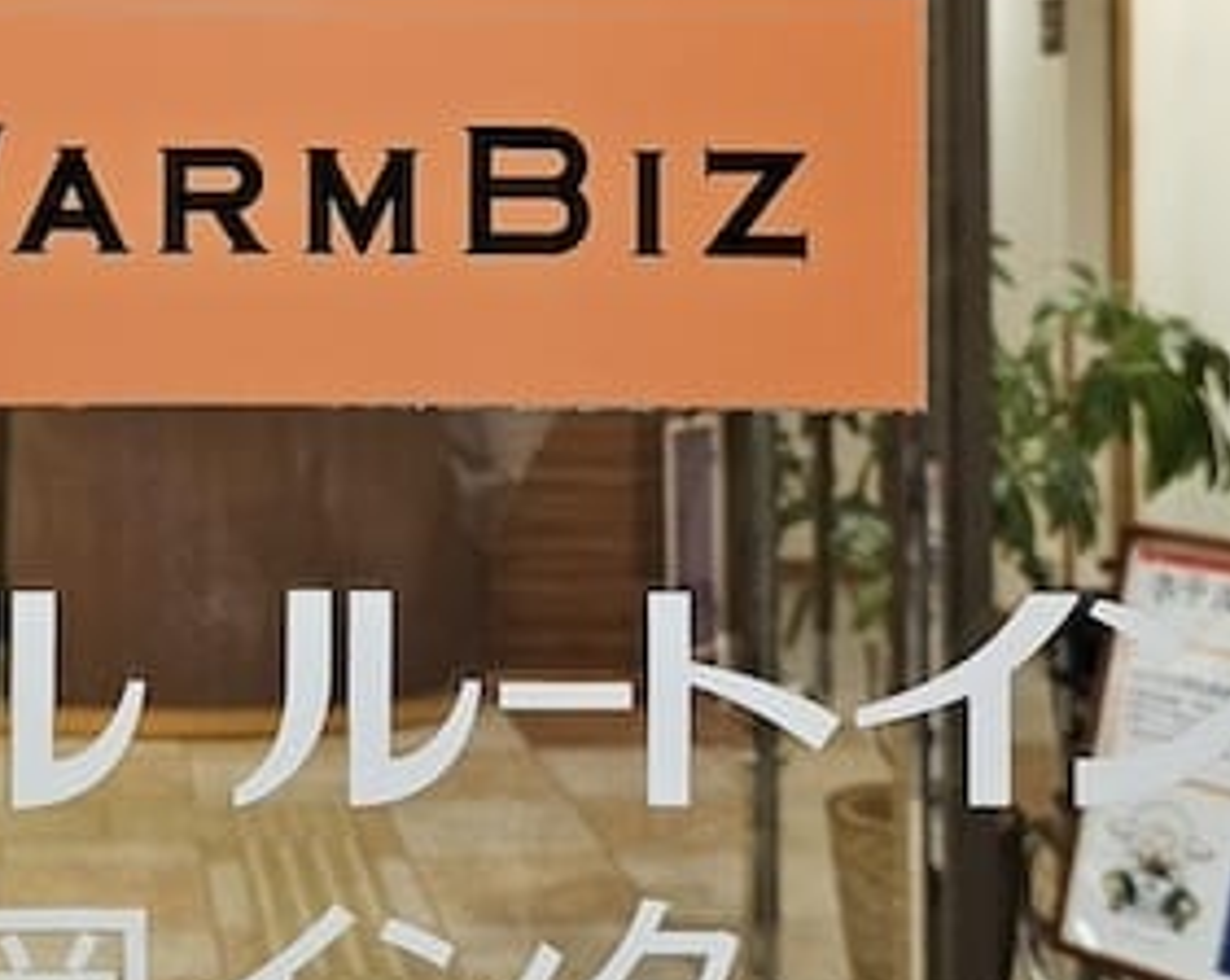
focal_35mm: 64
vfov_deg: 23.1
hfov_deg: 28.9
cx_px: 228
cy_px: 83
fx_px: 2327
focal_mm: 6.3
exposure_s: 1/30
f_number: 1.7
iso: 640
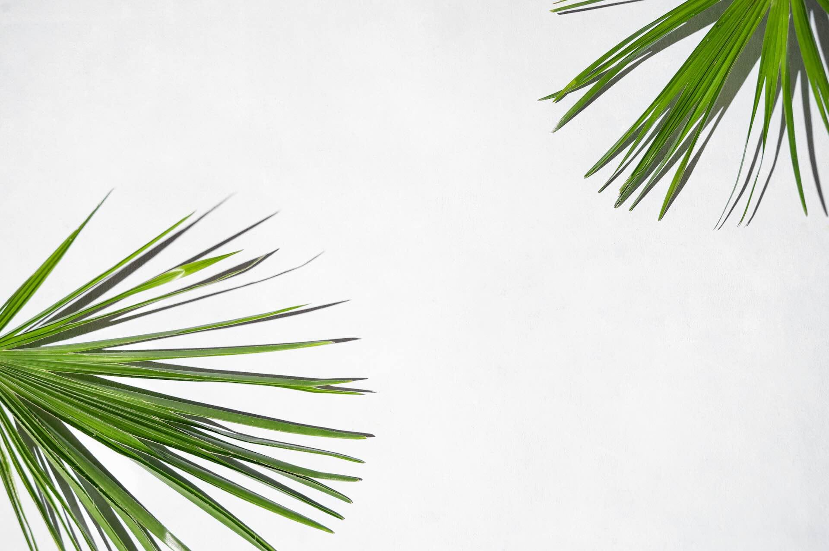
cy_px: 276
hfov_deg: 54.5
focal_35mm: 35
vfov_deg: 37.8
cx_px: 414
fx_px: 805
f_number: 5.6
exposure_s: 1/100
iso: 1000
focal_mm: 35
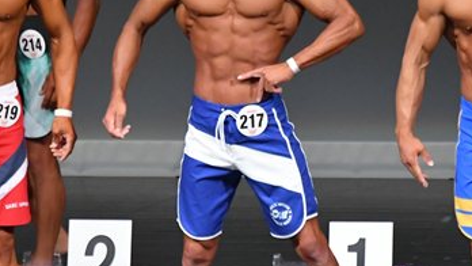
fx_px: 9202
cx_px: 253
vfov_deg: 1.7
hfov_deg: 2.9
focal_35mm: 735
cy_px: 103
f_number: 5.6
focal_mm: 210
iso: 4000
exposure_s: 1/400
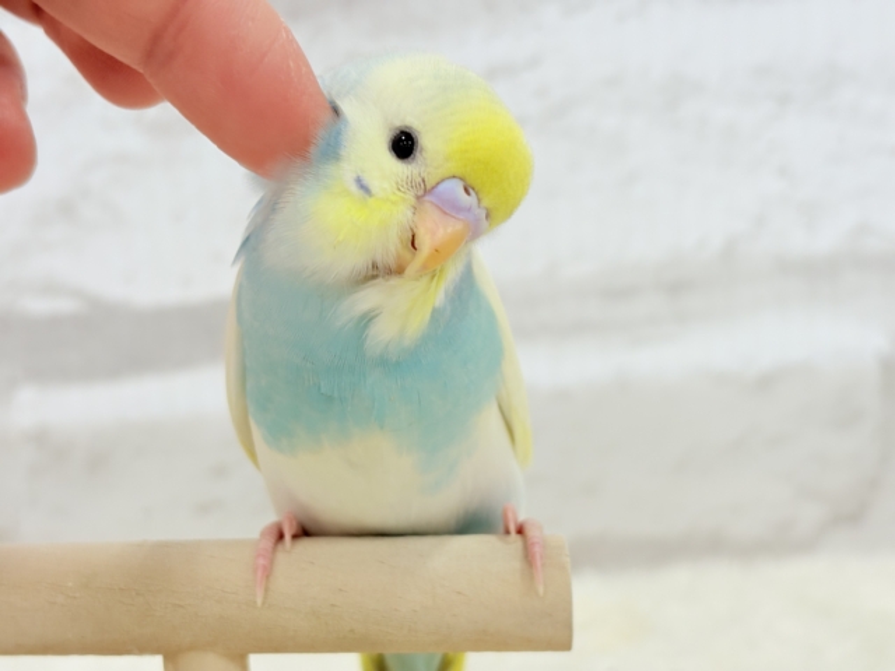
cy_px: 336
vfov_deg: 28.0
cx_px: 448
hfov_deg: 36.8
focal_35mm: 52
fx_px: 1344
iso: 64
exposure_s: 1/100
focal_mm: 5.96
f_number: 1.6
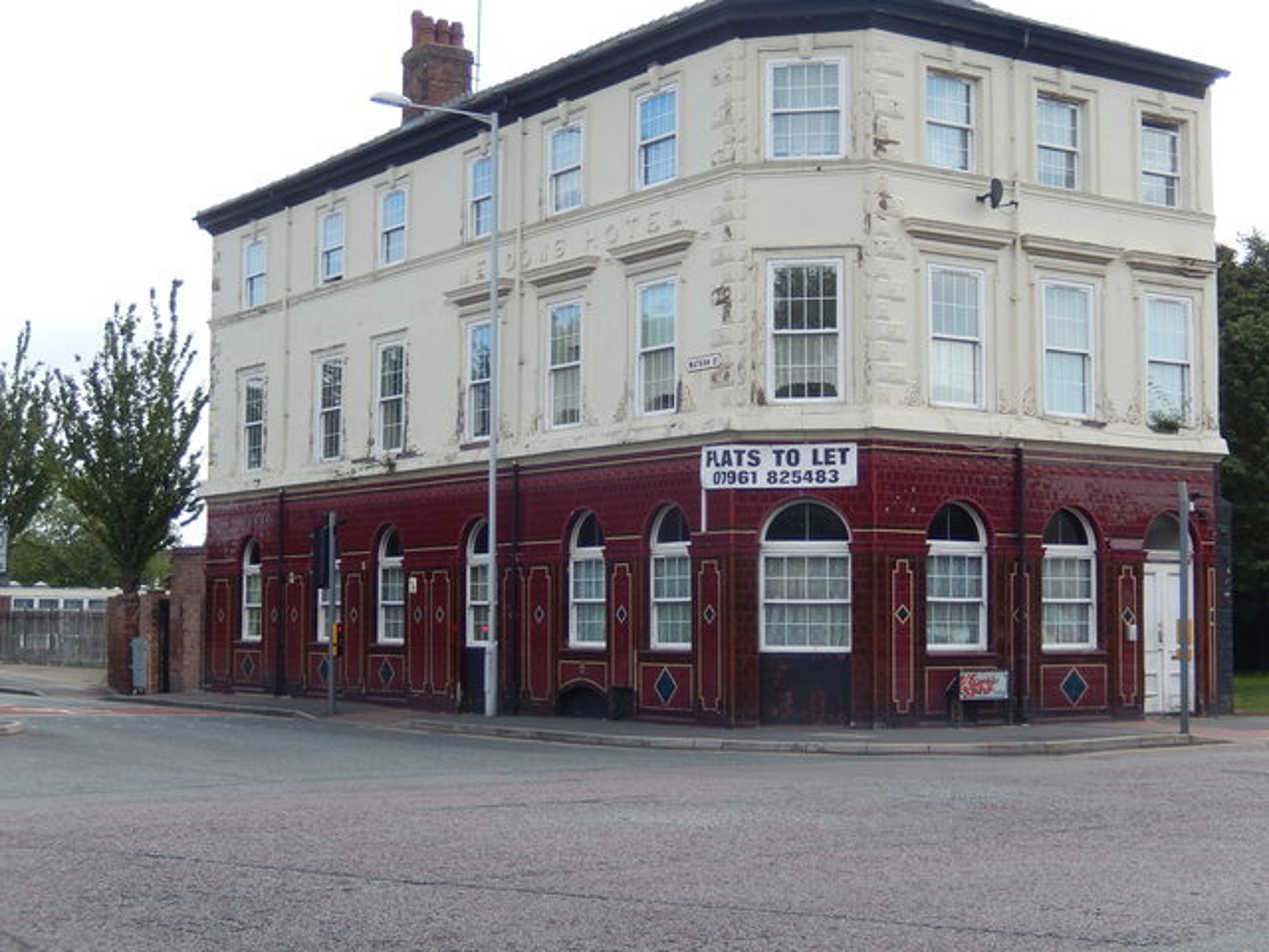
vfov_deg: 25.2
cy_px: 476
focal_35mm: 58
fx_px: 2126
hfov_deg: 33.2
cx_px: 634
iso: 125
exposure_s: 1/400
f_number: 4.6
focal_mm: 10.4
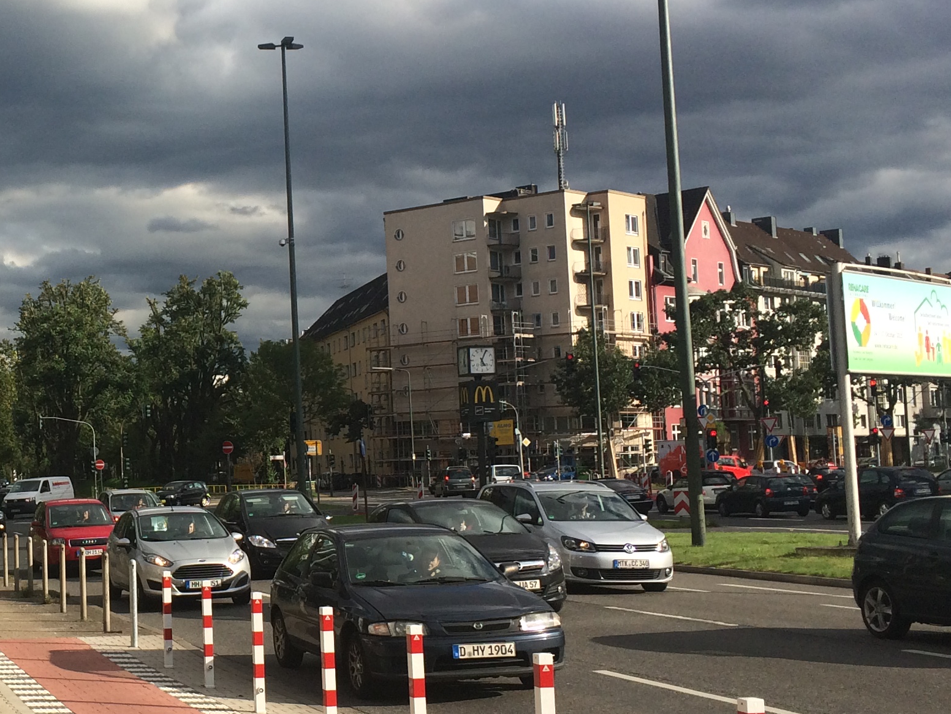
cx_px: 105
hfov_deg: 30.4
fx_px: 1676
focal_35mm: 61
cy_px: 346
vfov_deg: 24.0
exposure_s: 1/2160
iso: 32
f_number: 2.2
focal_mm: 4.15
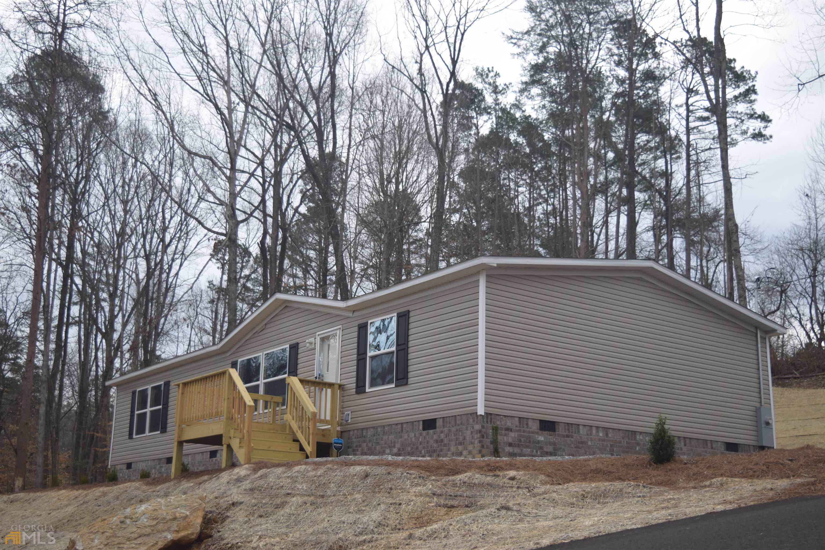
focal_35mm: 45
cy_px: 275
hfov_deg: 43.6
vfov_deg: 29.9
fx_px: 1031
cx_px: 412
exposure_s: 1/400
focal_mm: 30
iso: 200
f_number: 4.2
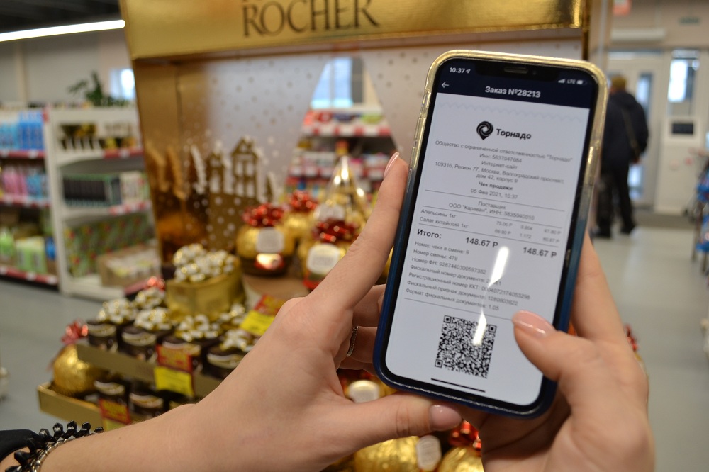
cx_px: 354
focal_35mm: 30
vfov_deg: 43.6
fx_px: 591
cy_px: 236
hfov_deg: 61.9
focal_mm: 20
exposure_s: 1/100
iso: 400
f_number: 5
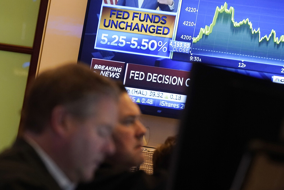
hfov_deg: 11.2
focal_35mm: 184
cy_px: 95
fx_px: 1451
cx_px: 142
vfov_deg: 7.5
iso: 4000
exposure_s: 1/200
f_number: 5
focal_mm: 184
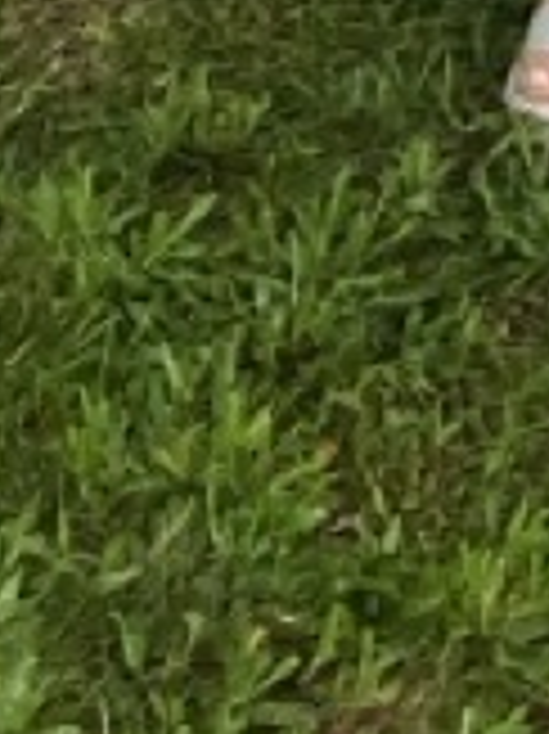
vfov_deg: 8.0
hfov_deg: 7.2
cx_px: 698
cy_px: -1671
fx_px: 4320
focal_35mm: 204
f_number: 1.5
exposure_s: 1/17
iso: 64
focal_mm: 5.7
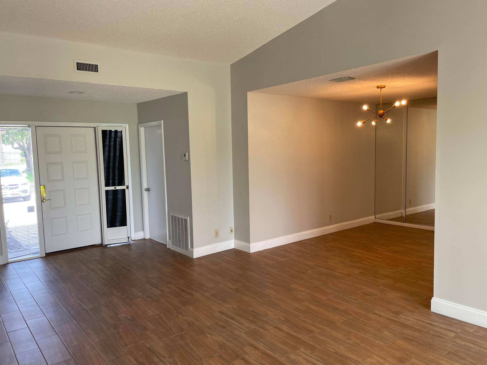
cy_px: 182
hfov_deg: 67.3
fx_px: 366
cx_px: 244
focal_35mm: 26
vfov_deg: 53.1
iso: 80
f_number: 1.6
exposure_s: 1/120
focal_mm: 4.2
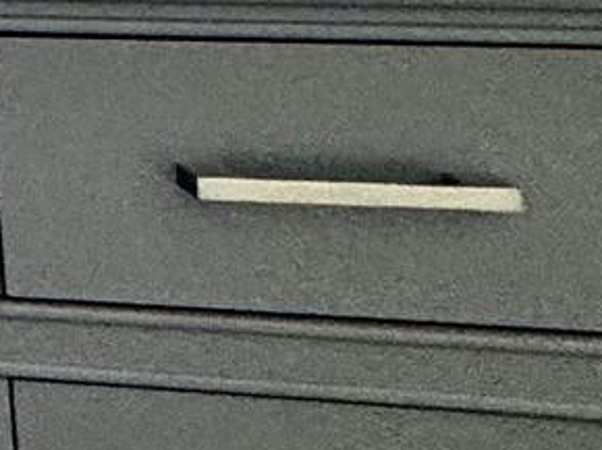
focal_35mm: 99
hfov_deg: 11.5
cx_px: -1194
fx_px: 1720
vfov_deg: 12.9
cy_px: -467
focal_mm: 2.22
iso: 160
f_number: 2.2
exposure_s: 1/120
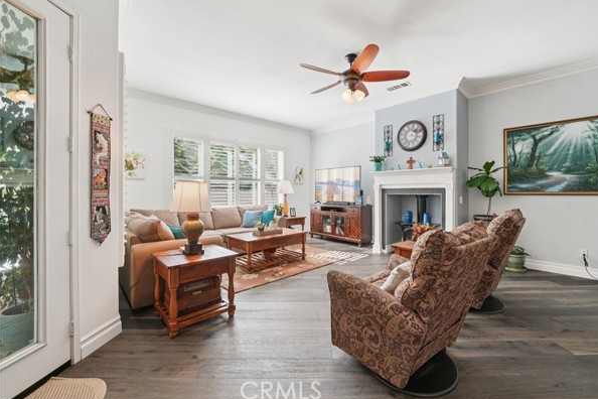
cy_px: 190
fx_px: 233
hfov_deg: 104.1
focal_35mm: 14
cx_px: 321
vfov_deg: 81.2
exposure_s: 1/30
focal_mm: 13
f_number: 8
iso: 250
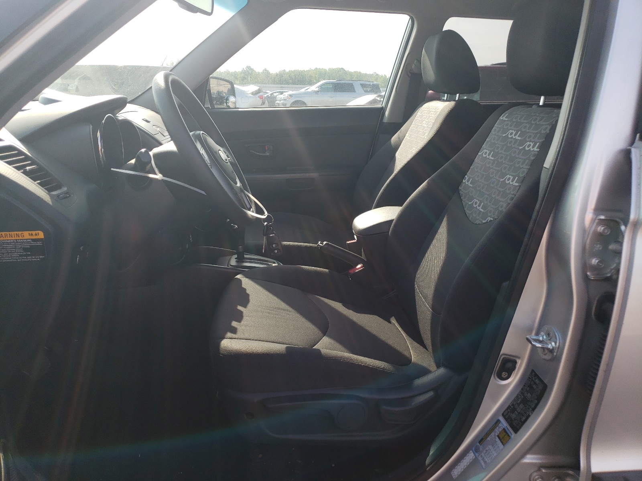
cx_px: 321
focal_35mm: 26
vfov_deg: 53.1
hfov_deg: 67.3
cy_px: 240
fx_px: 482
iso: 50
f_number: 1.5
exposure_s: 1/1111
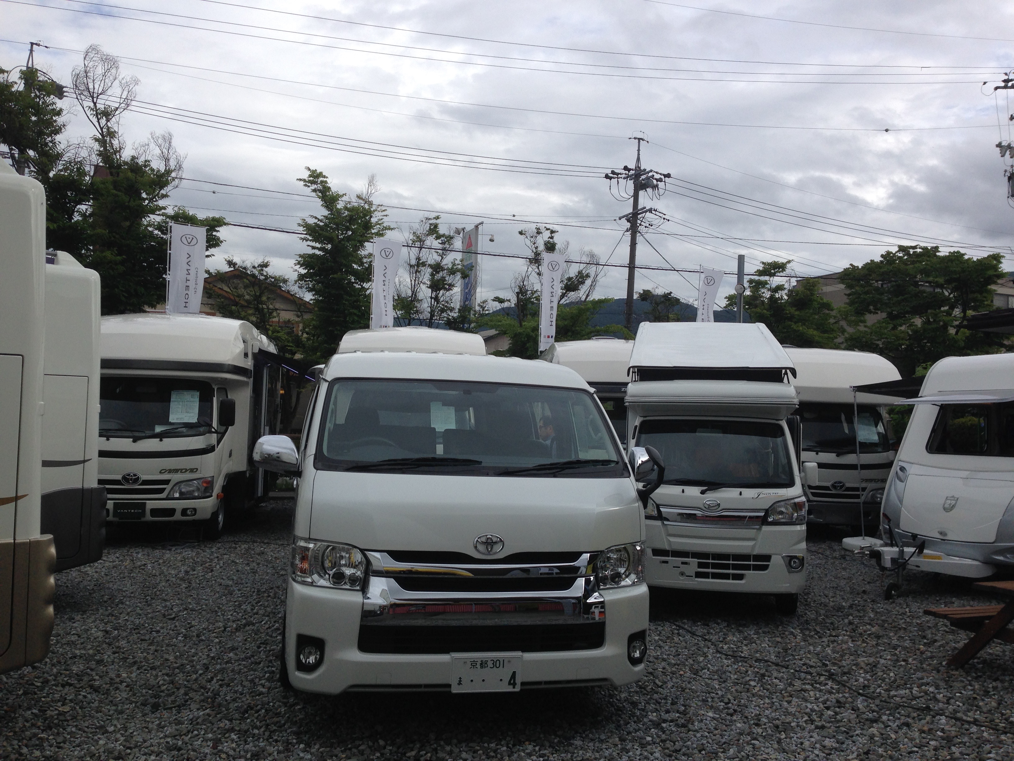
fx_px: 967
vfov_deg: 42.9
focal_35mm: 33
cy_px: 380
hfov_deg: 55.4
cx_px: 507
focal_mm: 4.12
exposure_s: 1/1427
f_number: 2.4
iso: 50
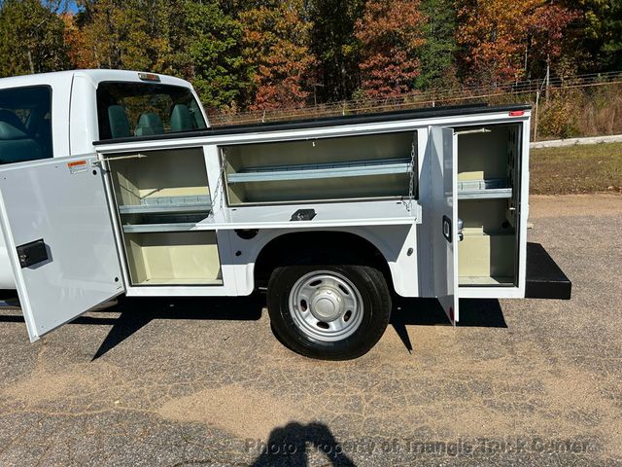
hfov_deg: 67.3
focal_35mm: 26
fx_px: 467
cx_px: 311
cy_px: 234
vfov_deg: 53.1
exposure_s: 1/6993
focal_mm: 5.7
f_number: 1.5
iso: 50
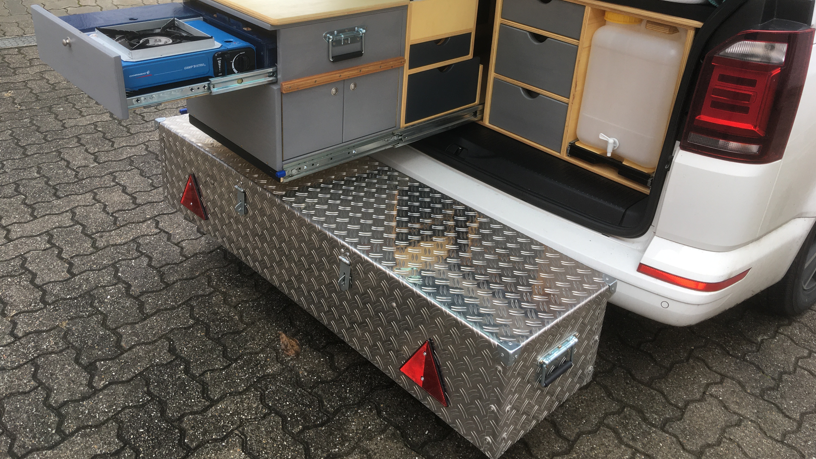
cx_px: 413
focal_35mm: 32
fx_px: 692
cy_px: 155
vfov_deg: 36.3
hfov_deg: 61.0
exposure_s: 1/100
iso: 32
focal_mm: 4.15
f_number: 2.2
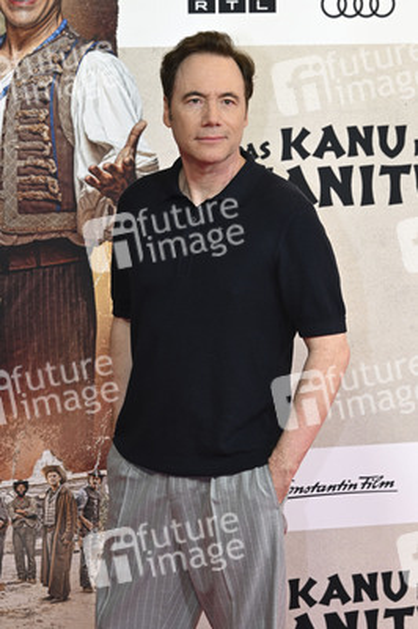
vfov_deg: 27.0
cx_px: 209
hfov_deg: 18.2
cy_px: 314
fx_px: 1308
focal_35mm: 75
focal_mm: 75
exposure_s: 1/160
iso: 800
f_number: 5.6
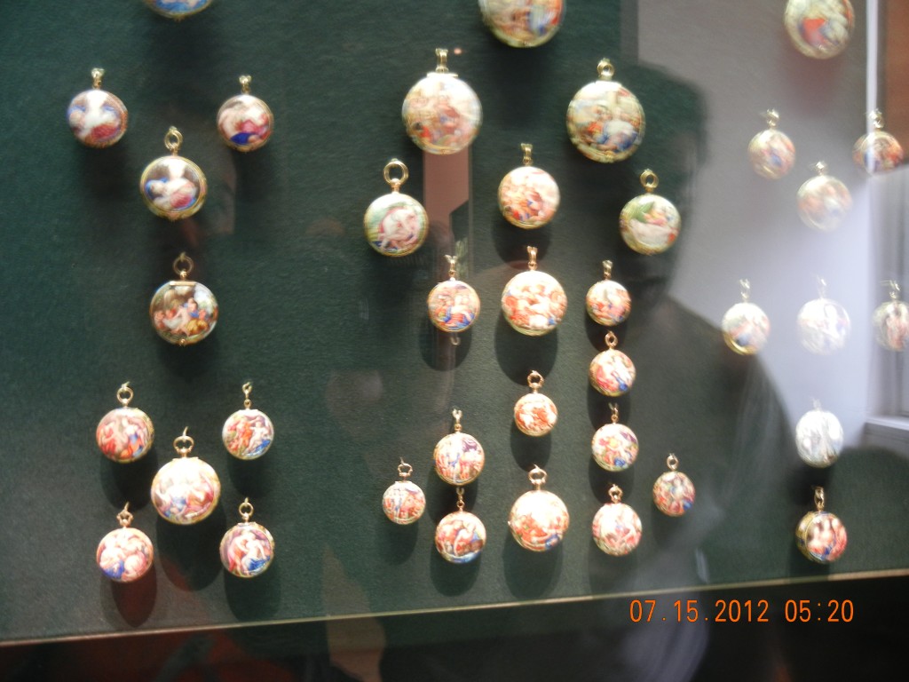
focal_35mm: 30
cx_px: 454
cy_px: 341
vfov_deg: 46.8
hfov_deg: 60.0
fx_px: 788
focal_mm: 5.4
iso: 200
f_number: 3.5
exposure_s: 1/1.6
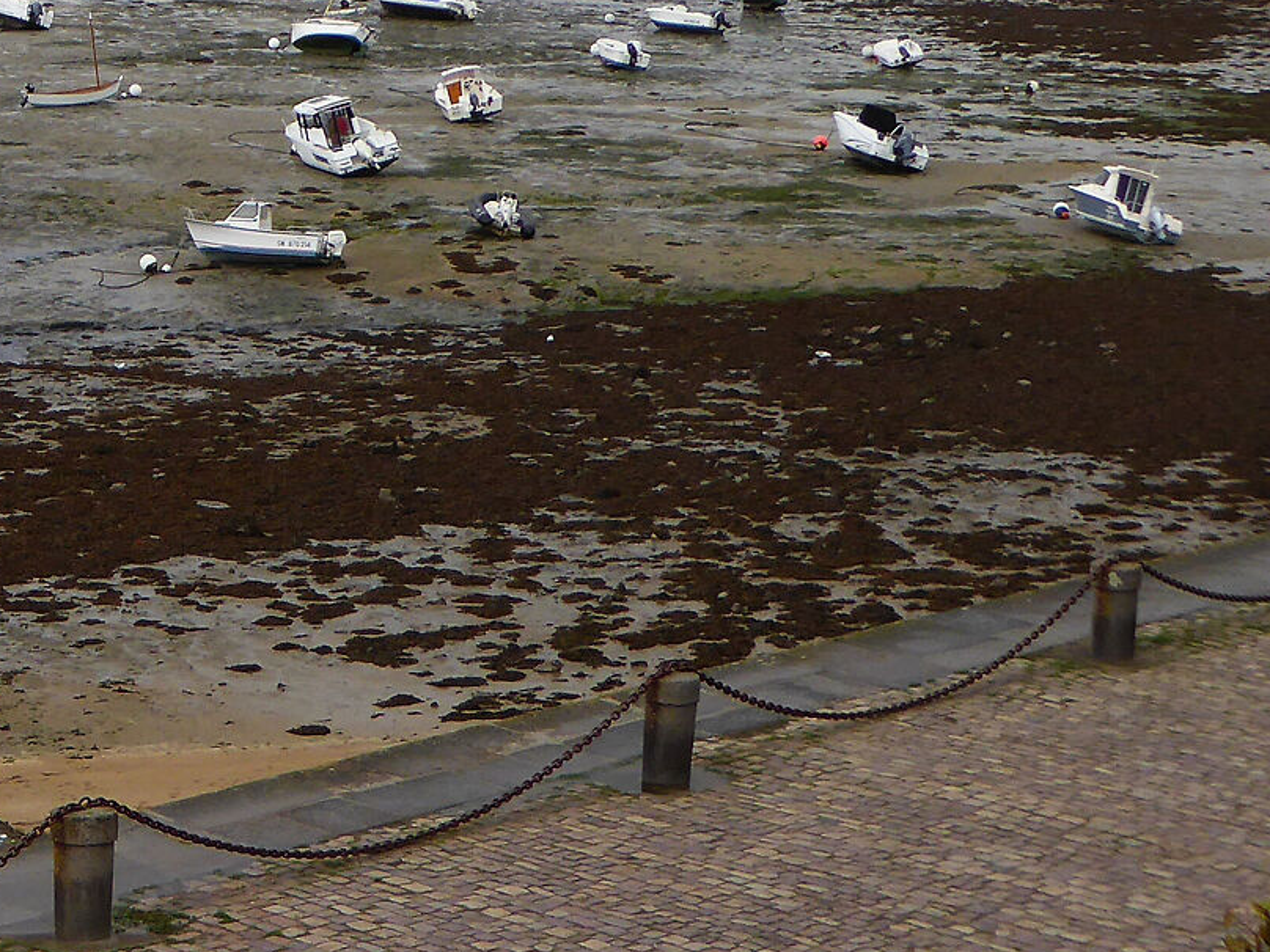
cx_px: 27
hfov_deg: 18.4
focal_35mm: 104
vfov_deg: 14.2
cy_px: 237
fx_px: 3816
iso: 100
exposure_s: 1/125
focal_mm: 6.3
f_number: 3.7
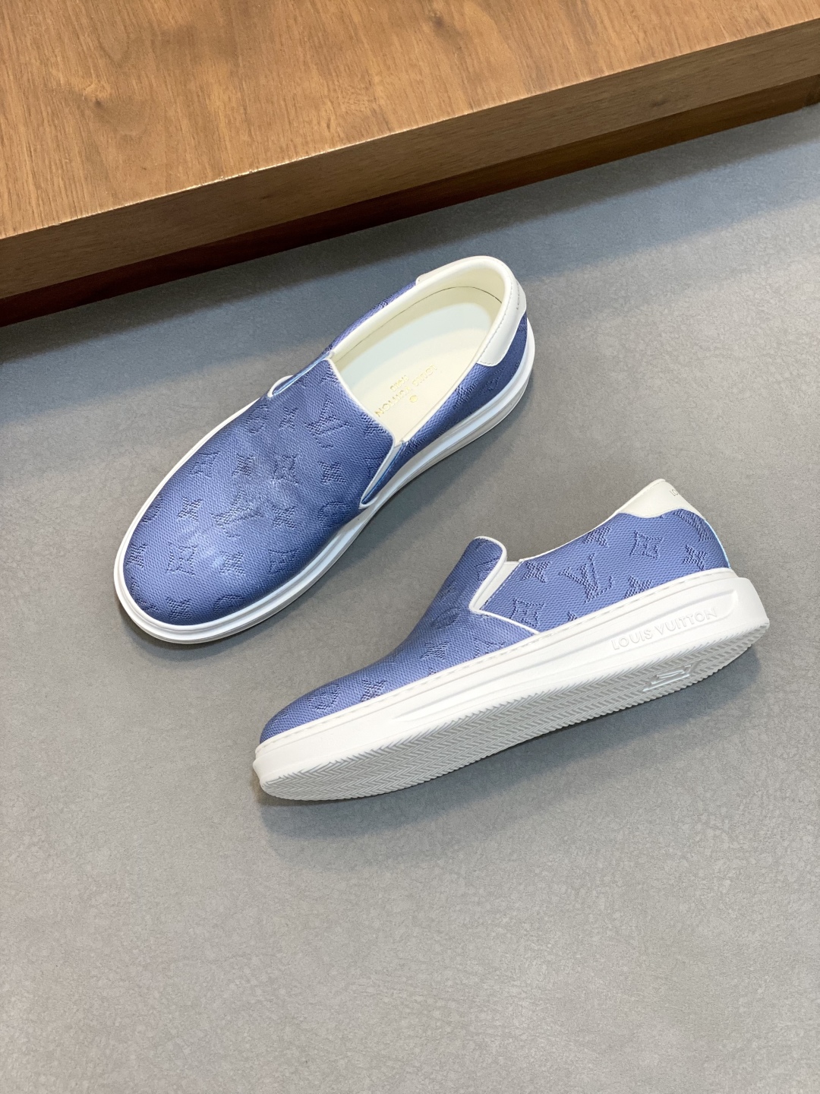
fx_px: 1642
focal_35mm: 52
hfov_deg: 28.0
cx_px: 410
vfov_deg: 36.8
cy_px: 547
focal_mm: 6
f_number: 2
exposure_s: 1/100
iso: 100
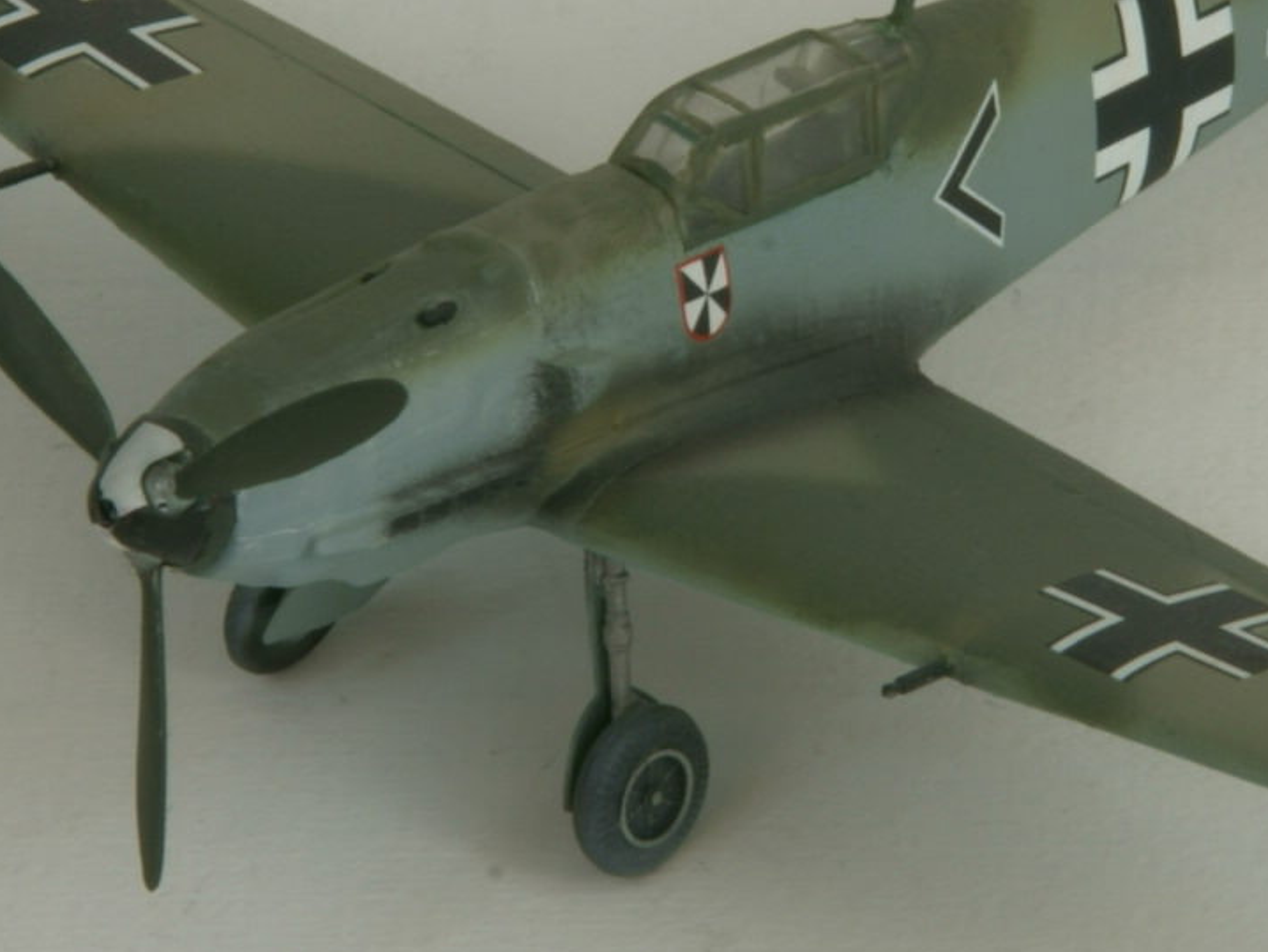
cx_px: 809
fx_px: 19065
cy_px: 155
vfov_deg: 2.9
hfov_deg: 3.8
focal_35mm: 520
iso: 80
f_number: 36
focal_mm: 135
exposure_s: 1
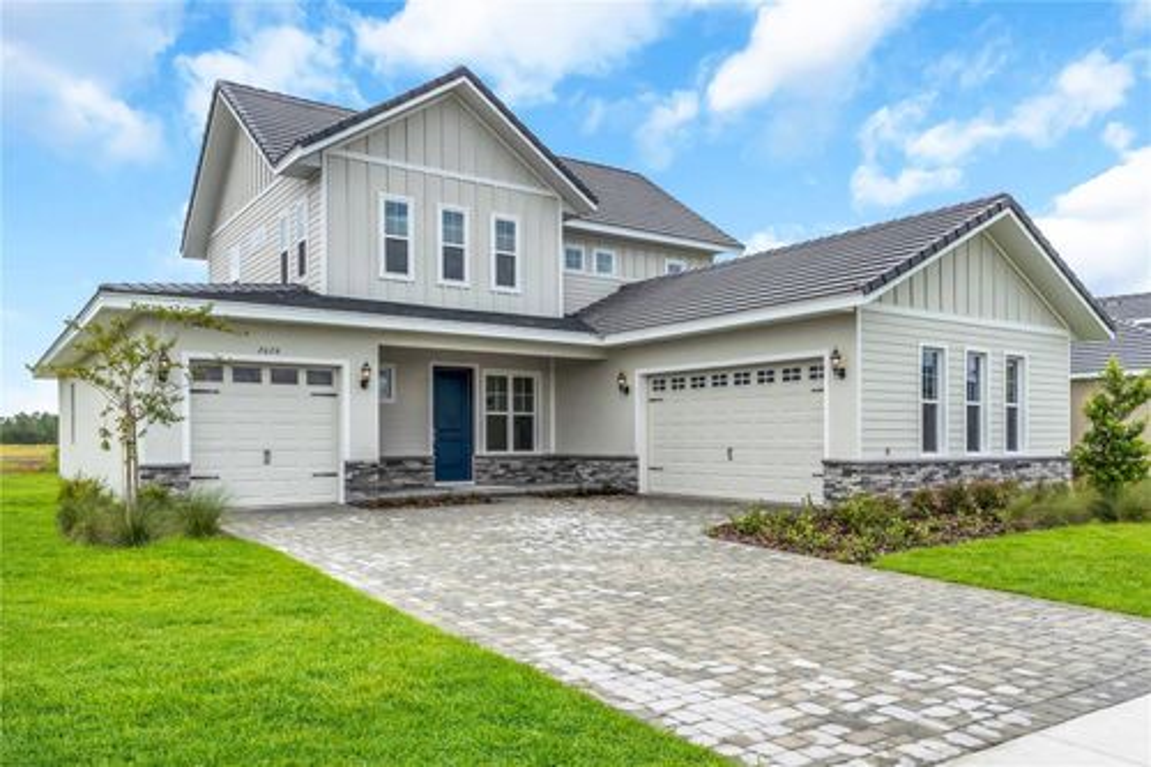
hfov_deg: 73.8
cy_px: 384
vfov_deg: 53.1
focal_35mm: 24
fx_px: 767
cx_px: 576
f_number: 8
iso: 1600
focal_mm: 24
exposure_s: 1/8000
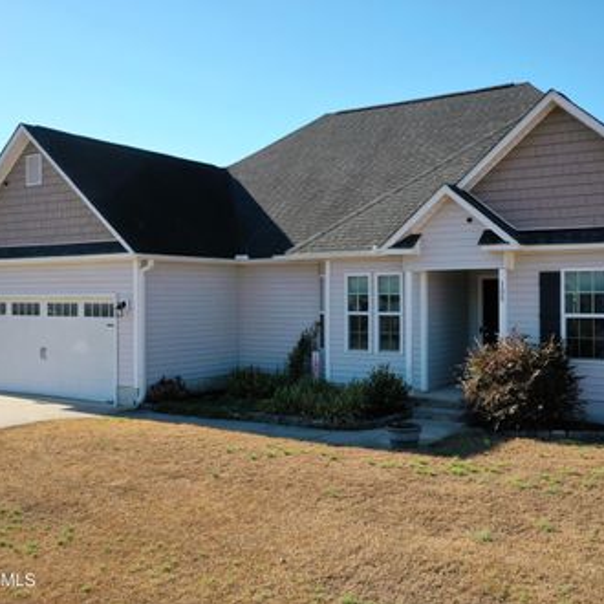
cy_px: 303
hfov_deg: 45.8
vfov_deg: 46.0
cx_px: 362
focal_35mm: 36
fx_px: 711
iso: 100
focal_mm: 10.26
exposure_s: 1/40
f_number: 6.3
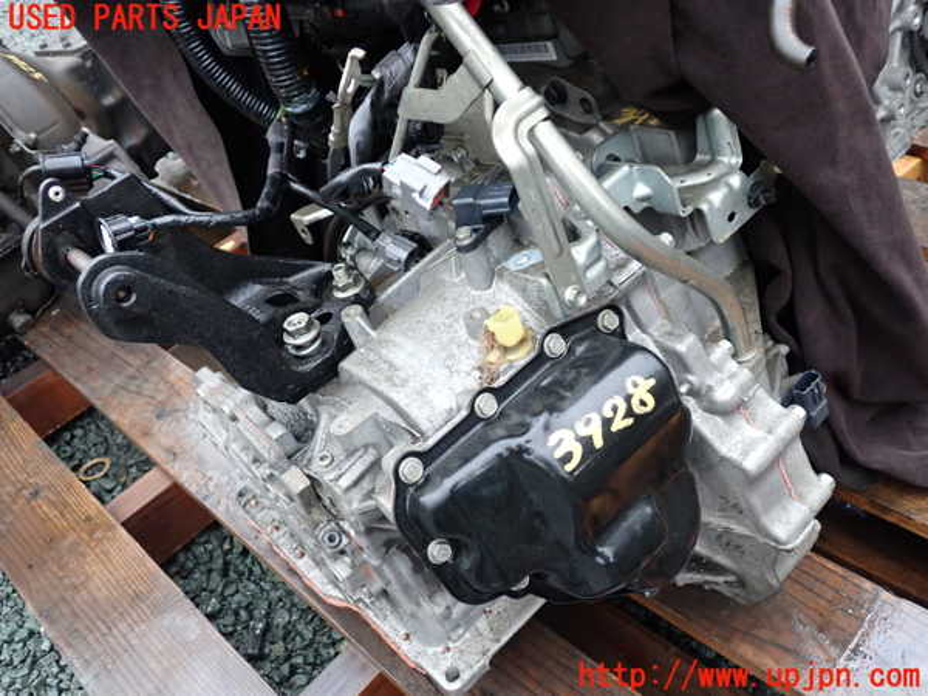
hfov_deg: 60.0
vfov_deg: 46.8
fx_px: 804
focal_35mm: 30
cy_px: 348
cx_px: 464
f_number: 2.3
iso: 250
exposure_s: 1/30
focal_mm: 5.4
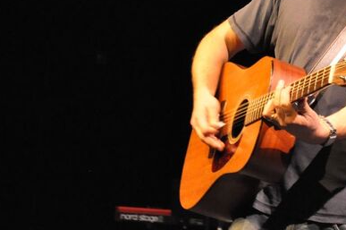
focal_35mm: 134
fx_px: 1286
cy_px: 19
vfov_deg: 10.2
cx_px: 309
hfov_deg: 15.2
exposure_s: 1/30
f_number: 5.3
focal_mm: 44
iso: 4000
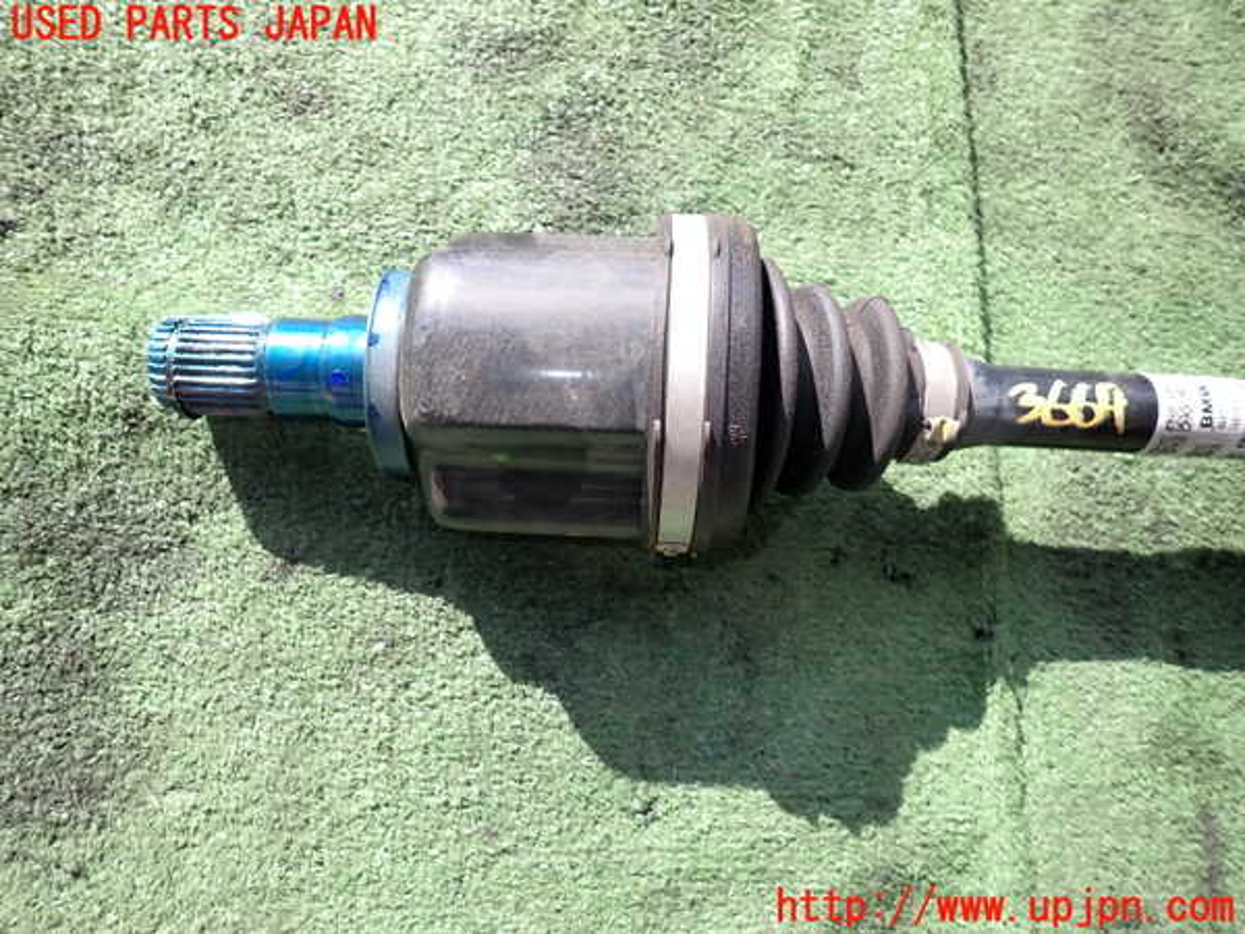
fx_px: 899
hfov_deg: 69.4
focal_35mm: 25
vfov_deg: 54.9
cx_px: 622
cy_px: 467
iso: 100
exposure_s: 1/80
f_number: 5.6
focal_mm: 4.5
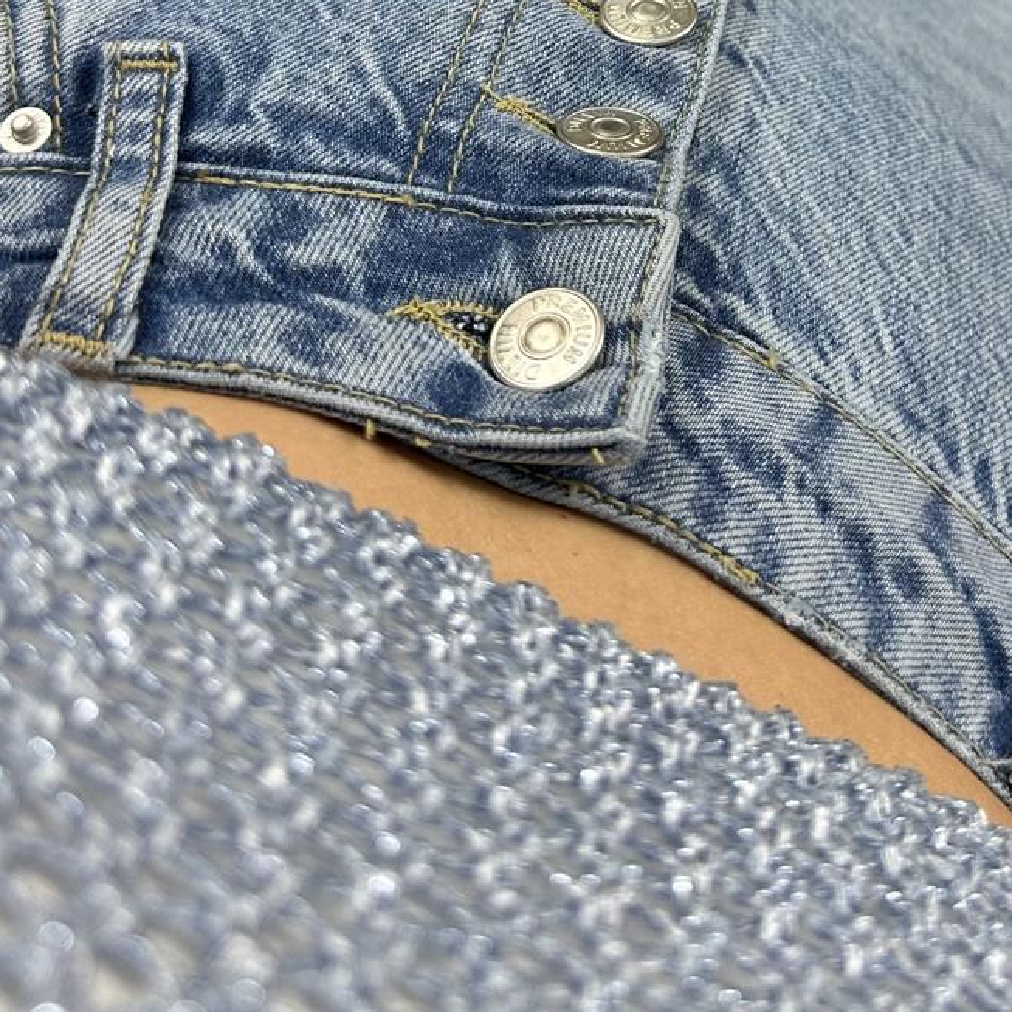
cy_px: -31
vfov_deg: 30.2
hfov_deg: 32.6
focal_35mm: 52
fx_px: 1720
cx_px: 642
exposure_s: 1/119
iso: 50
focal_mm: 6.86
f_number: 1.78
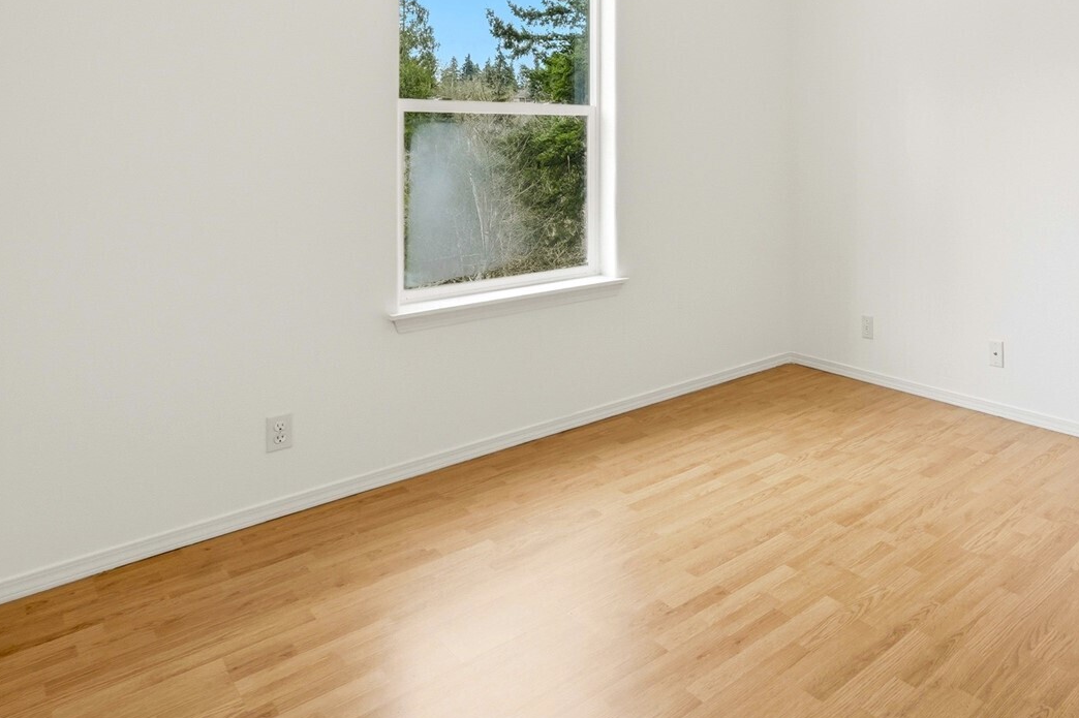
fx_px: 803
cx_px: 837
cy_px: 142
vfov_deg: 45.7
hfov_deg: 63.0
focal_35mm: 27
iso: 1250
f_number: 9
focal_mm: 16.5
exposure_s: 1/1250
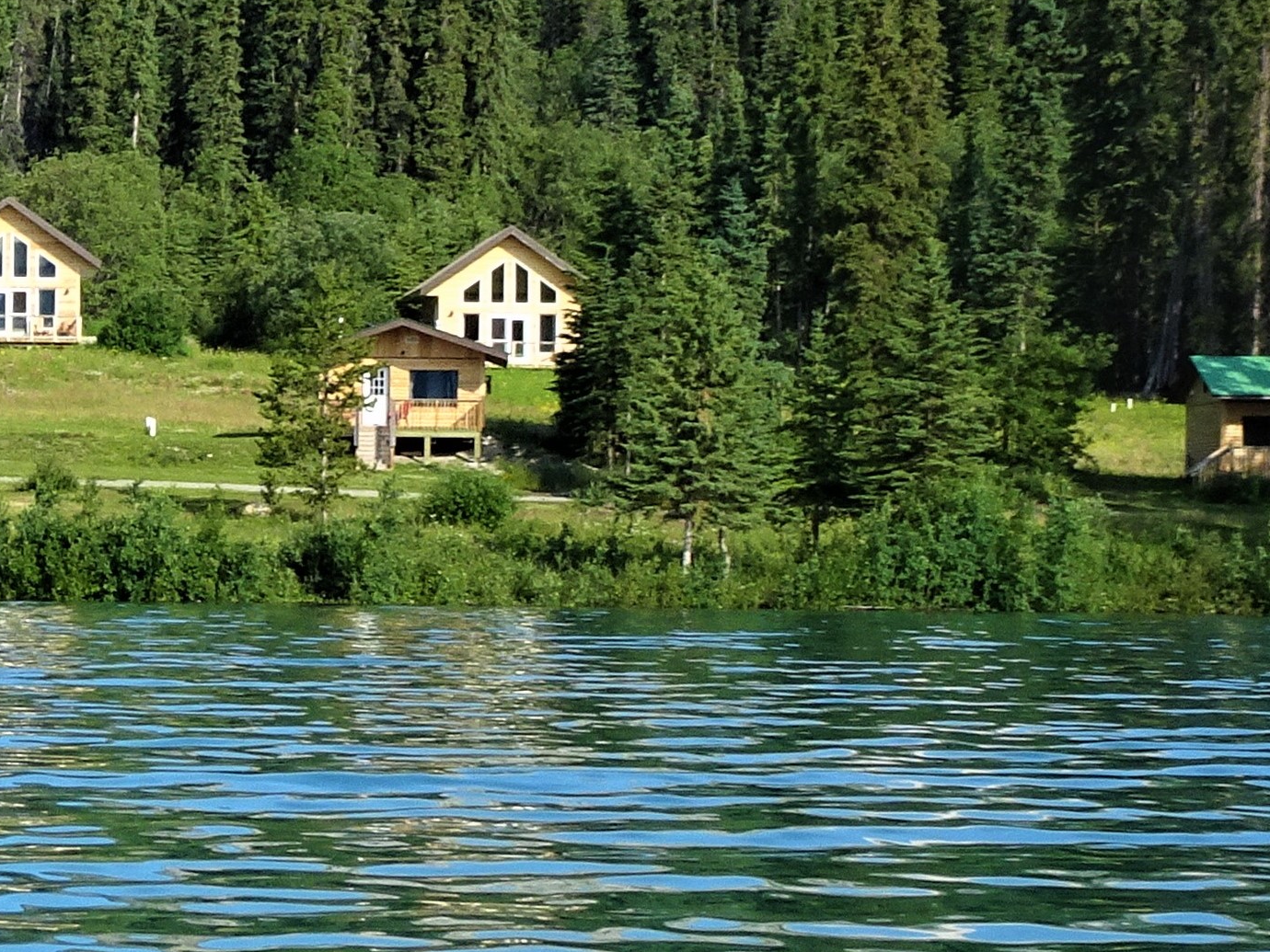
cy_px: 254
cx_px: 302
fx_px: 3559
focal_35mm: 97
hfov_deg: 20.1
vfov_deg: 15.2
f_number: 4.5
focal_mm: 7.3
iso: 80
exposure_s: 1/500
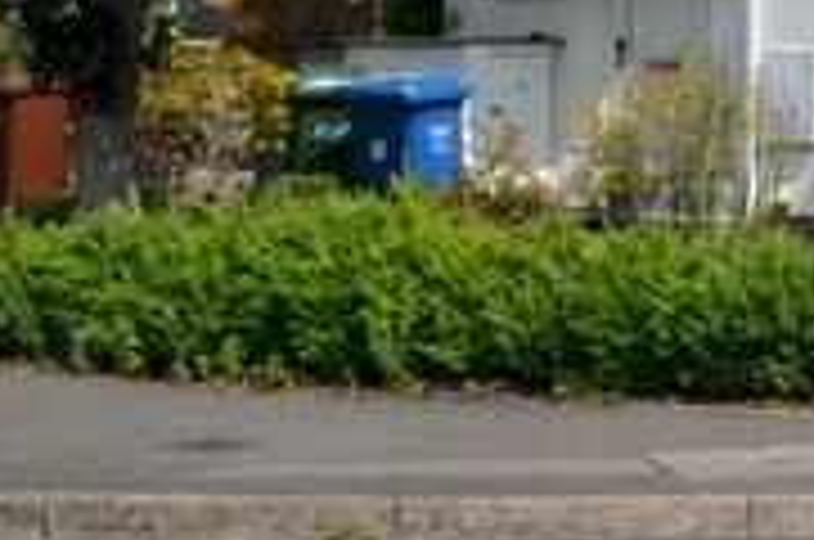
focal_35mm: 139
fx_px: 3137
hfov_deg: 13.7
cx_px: 1313
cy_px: -335
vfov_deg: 9.5
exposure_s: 1/250
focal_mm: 24
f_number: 8
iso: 140
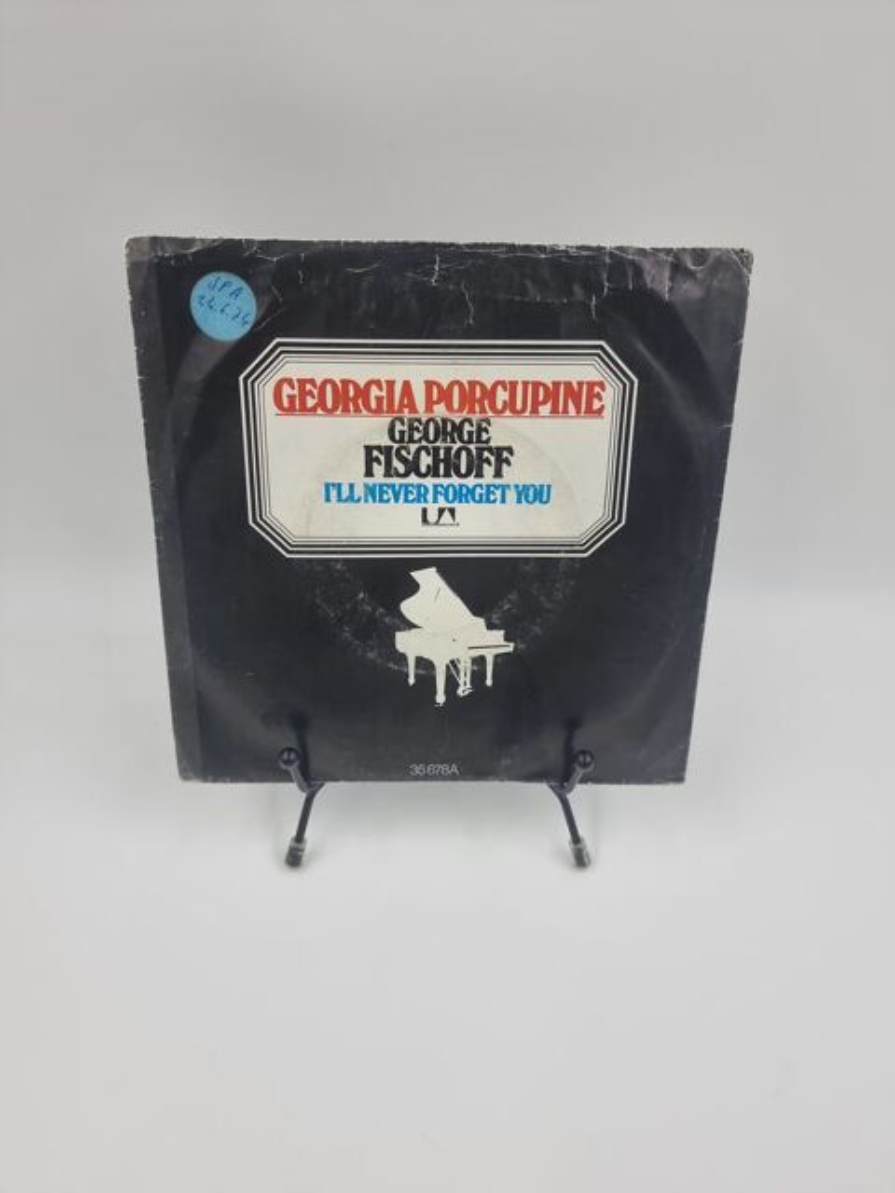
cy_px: 596
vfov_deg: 71.6
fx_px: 827
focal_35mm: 24
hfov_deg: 56.8
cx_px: 448
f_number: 1.8
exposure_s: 1/100
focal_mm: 6.7
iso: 50
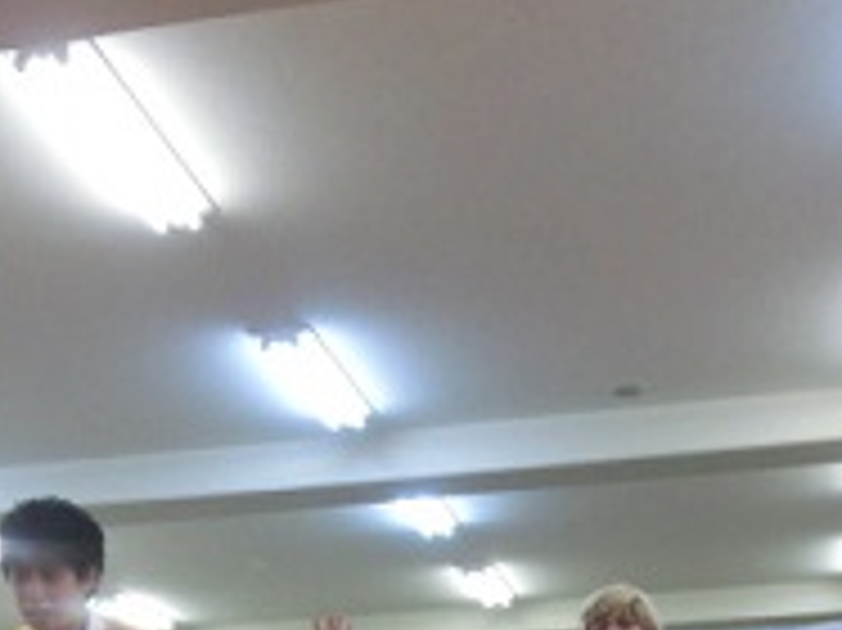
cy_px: 742
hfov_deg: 32.1
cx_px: 513
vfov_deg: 22.6
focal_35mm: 60
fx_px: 1459
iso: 500
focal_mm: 4.4
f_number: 3.3
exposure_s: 1/125
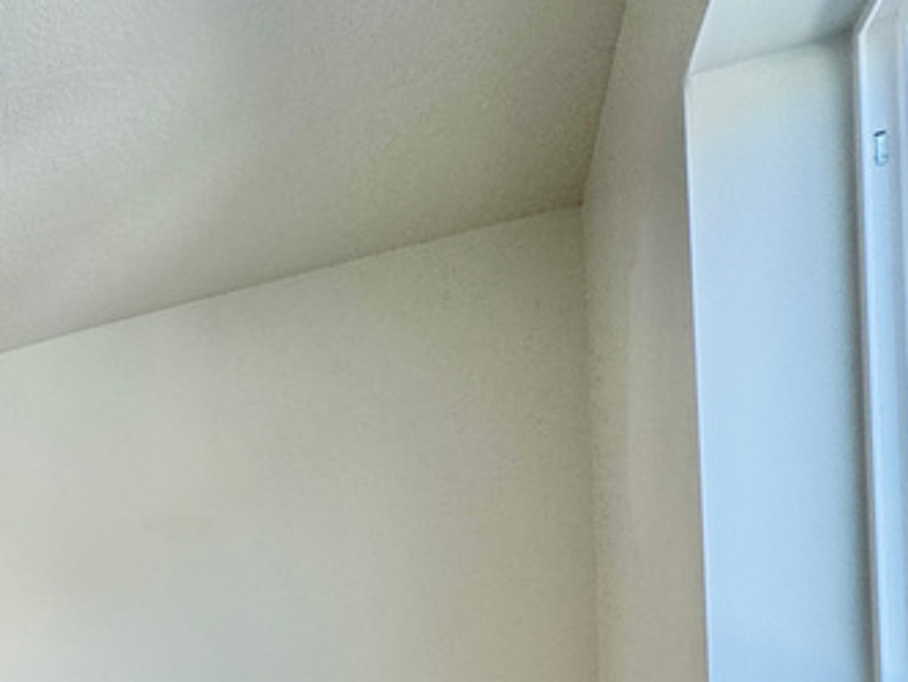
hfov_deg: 32.0
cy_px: 848
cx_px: -303
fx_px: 1128
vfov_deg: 28.5
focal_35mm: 43
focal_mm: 2.22
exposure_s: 1/120
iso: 64
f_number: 2.2
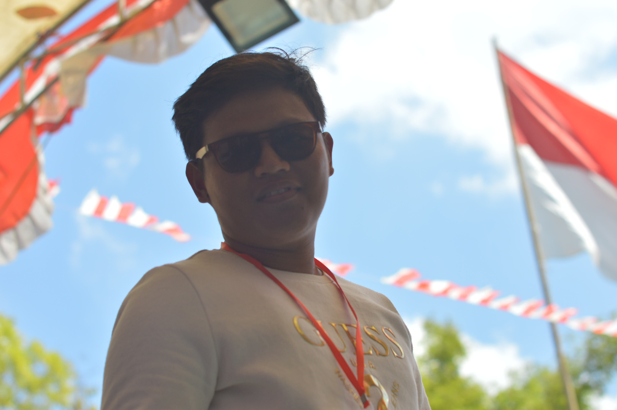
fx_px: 1284
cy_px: 205
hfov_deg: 27.0
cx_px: 308
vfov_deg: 18.1
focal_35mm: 75
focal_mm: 50
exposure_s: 1/1250
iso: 180
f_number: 4
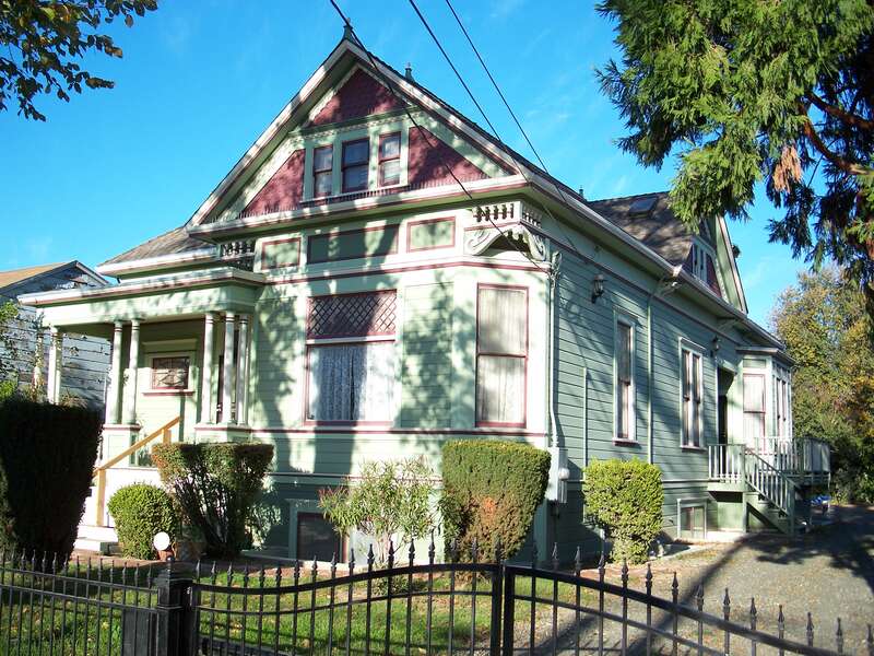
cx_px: 437
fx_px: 934
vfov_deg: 38.7
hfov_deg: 50.1
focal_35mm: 37
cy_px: 328
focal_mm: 7.8
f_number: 2.8
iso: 64
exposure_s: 1/500
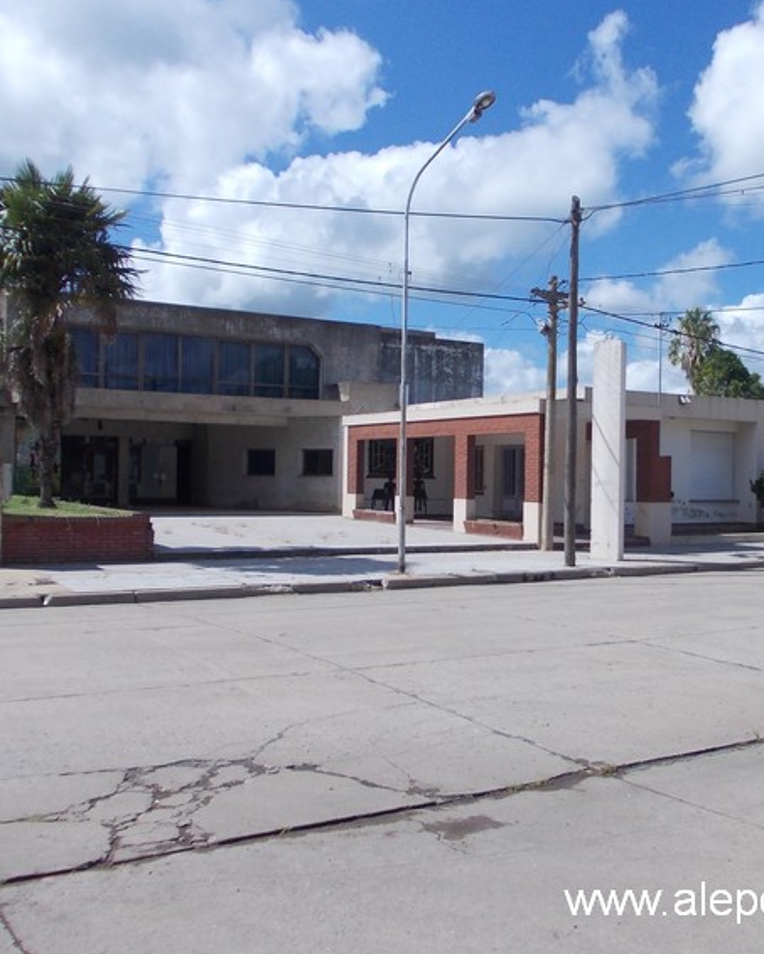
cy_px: 479
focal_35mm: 37
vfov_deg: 49.1
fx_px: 1045
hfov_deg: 39.7
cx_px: 511
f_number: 5.4
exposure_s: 1/500
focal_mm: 4
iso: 80
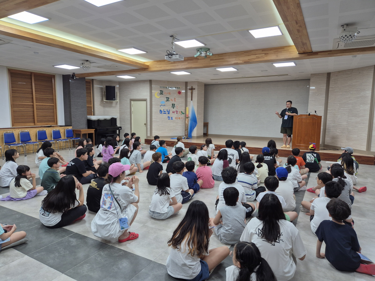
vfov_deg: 58.9
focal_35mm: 23
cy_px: 140
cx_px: 188
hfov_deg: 73.9
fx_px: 249
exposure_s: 1/120
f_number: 1.8
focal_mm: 5.4
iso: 80
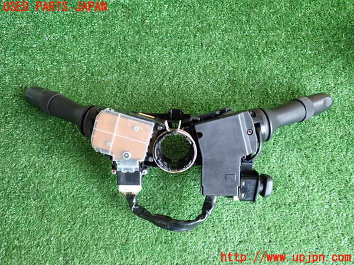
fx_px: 307
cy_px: 132
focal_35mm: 30
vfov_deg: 46.8
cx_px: 177
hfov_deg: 60.0
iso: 250
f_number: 2.3
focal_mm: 5.4
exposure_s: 1/30
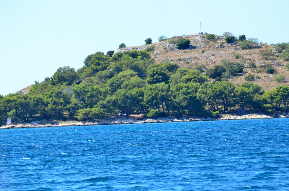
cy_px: 96
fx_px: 2884
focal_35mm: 360
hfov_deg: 5.7
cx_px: 144
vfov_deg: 3.8
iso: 2000
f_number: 6.3
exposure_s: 1/5000
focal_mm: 240
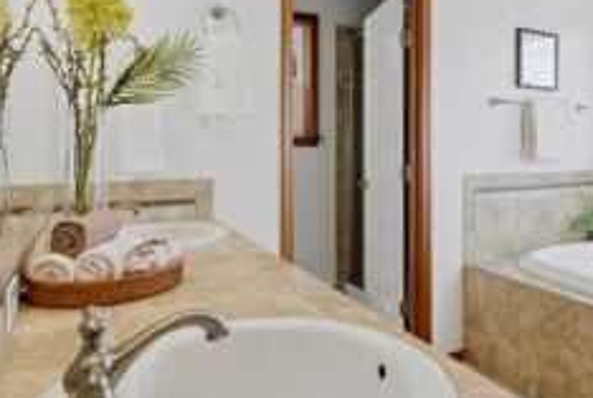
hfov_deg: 62.5
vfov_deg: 44.7
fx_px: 479
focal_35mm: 29
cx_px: 378
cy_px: 143
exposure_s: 1/160
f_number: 9
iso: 400
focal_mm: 17
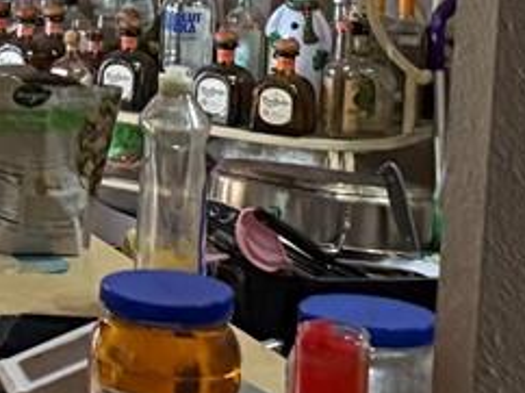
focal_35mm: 159
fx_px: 2409
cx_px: -488
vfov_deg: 9.2
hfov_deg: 11.4
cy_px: -89
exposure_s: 1/60
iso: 800
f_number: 1.78
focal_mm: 6.76
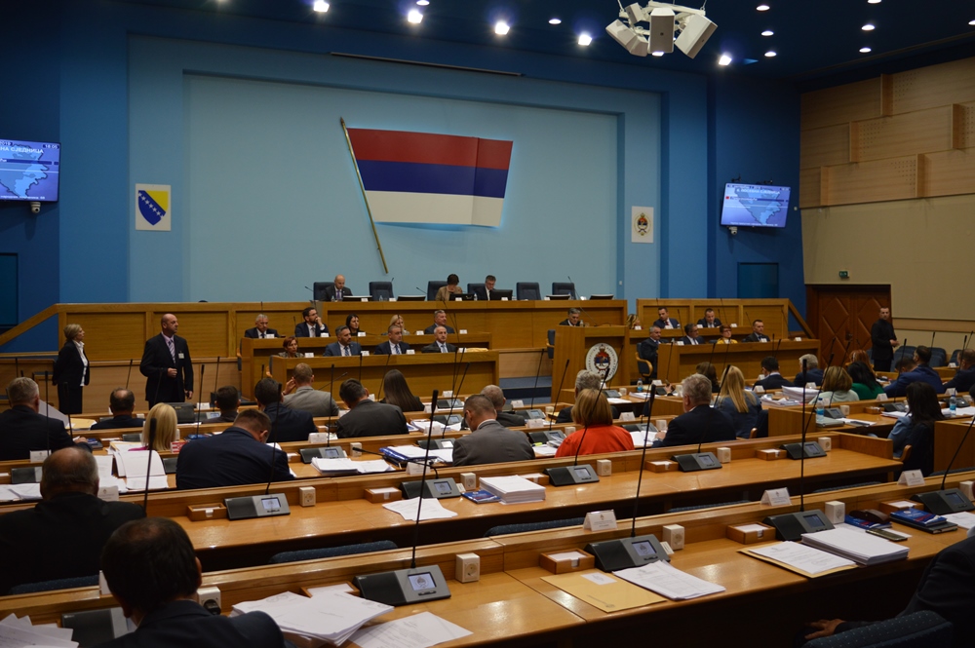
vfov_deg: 36.8
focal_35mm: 36
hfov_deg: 53.2
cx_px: 488
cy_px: 324
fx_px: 974
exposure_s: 1/60
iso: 400
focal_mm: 24
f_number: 4
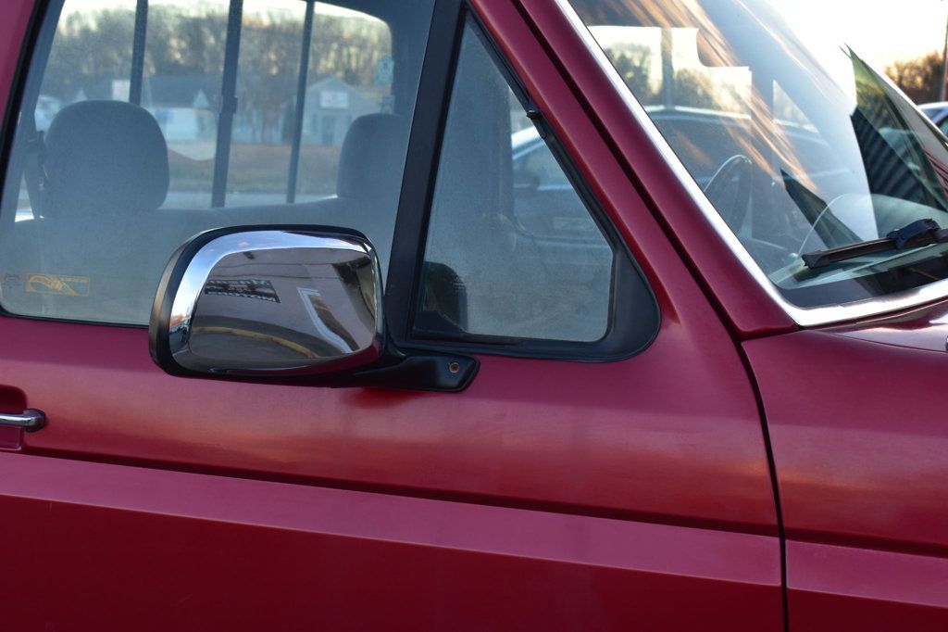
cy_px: 316
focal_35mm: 60
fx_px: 1579
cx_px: 474
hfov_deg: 33.4
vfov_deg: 22.6
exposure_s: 1/50
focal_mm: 40
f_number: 8
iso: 400
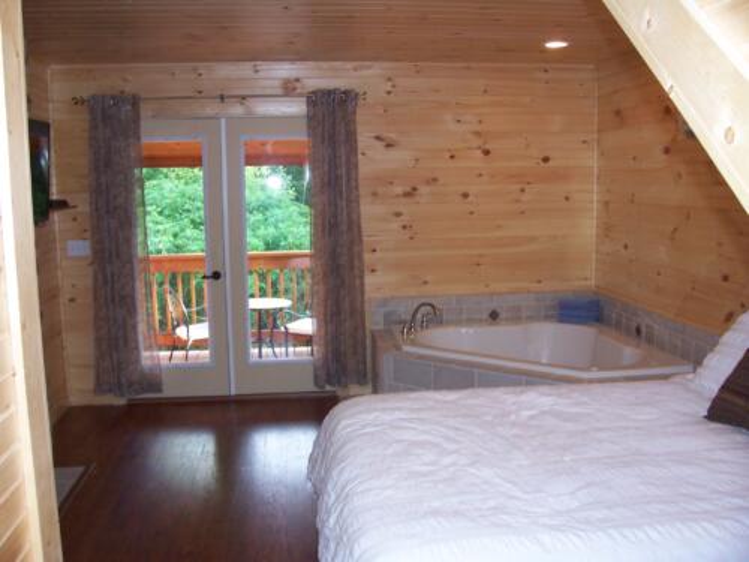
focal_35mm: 34
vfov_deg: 41.8
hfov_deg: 54.0
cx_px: 374
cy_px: 281
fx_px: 736
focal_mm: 5.6
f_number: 2.7
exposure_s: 1/60
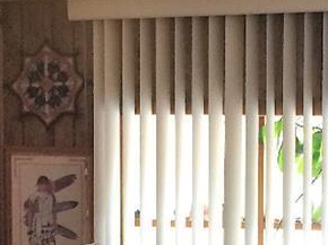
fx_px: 1420
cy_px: 261
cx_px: 159
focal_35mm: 150
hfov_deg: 13.2
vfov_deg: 9.8
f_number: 2.2
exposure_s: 1/30
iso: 64
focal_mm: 4.15
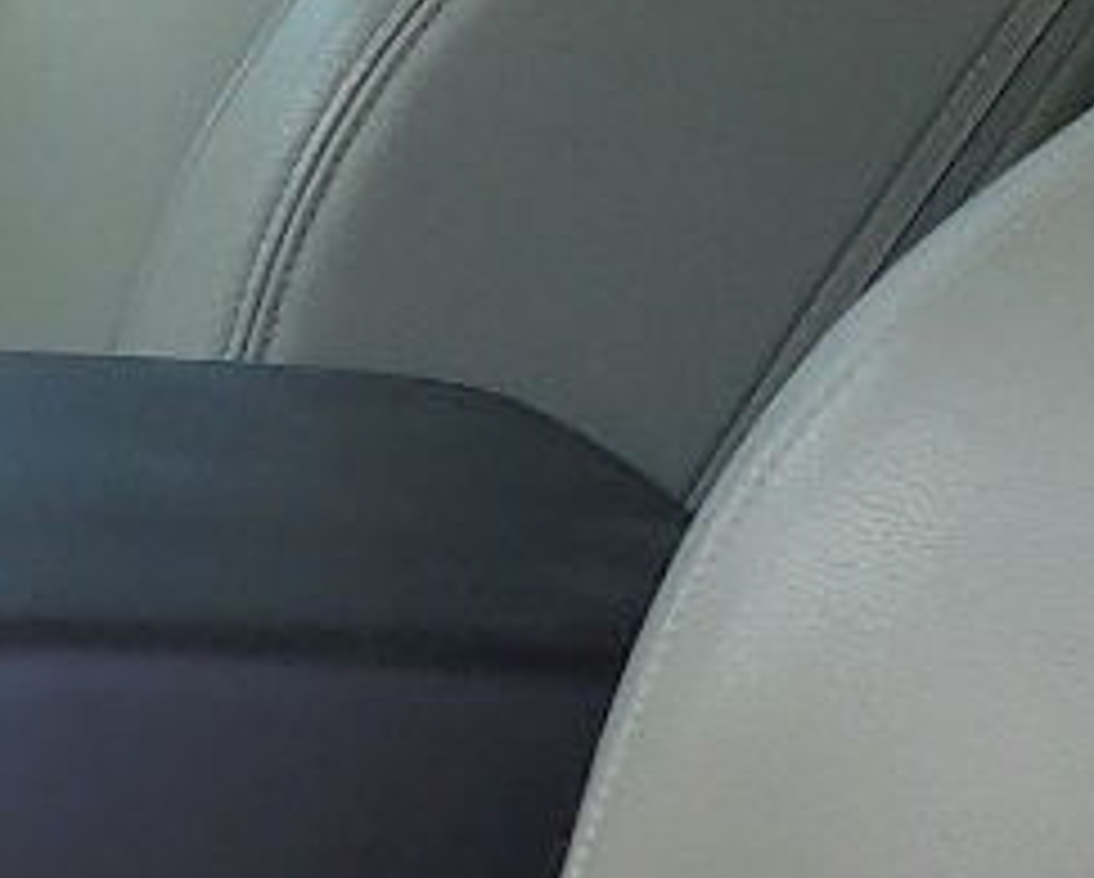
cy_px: 1459
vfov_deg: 9.0
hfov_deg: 9.7
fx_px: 5414
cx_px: -1805
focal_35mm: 167
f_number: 1.5
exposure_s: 1/588
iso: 50
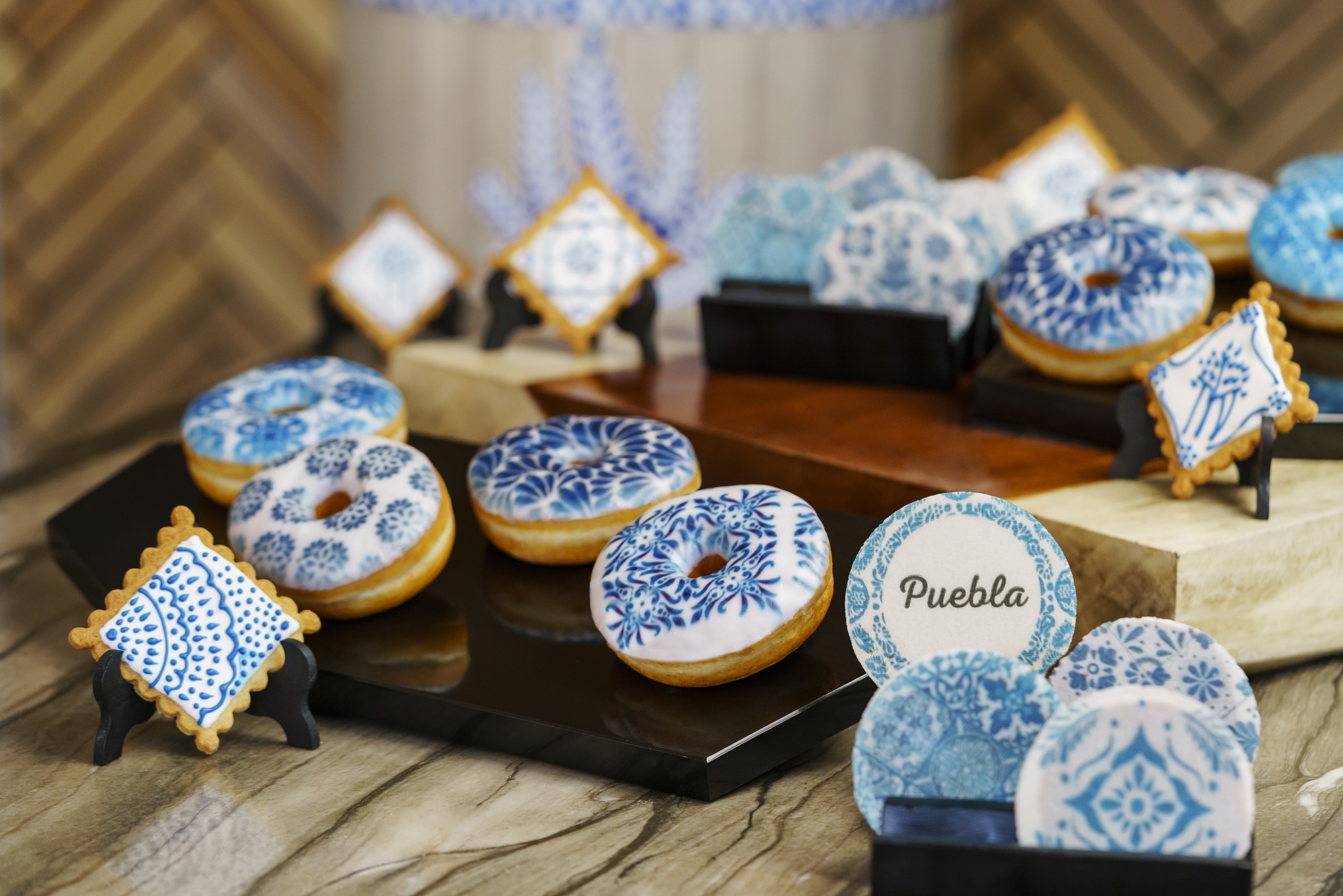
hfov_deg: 22.6
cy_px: 448
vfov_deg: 15.2
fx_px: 3358
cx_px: 672
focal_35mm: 90
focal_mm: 90
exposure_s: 1/125
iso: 1250
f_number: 4
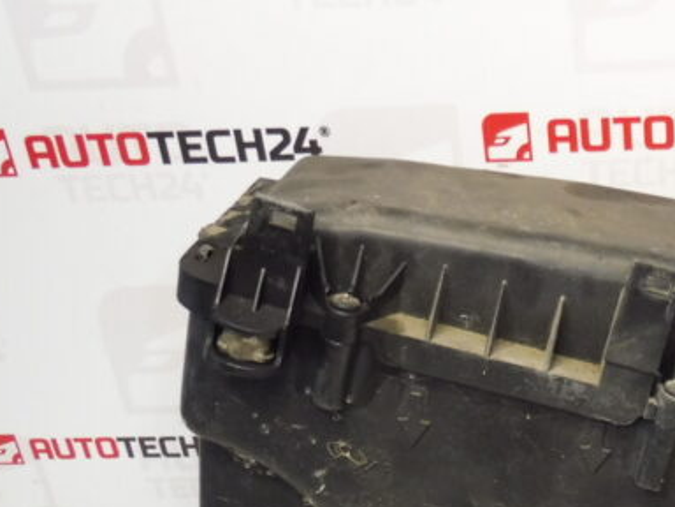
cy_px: 588
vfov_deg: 21.5
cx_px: 677
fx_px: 1248
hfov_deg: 28.4
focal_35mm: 64
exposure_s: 1/60
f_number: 3.5
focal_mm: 4.3
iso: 200
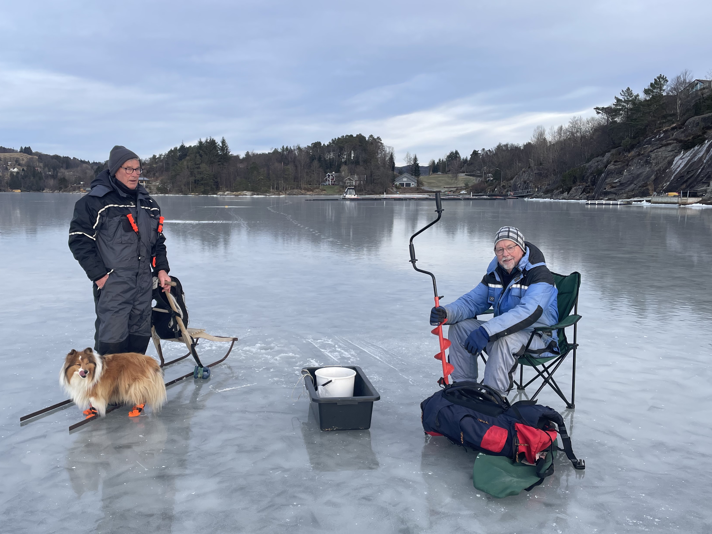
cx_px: 318
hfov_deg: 56.7
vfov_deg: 44.1
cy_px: 299
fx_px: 658
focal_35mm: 32
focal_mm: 4.2
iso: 32
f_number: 1.6
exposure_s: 1/917
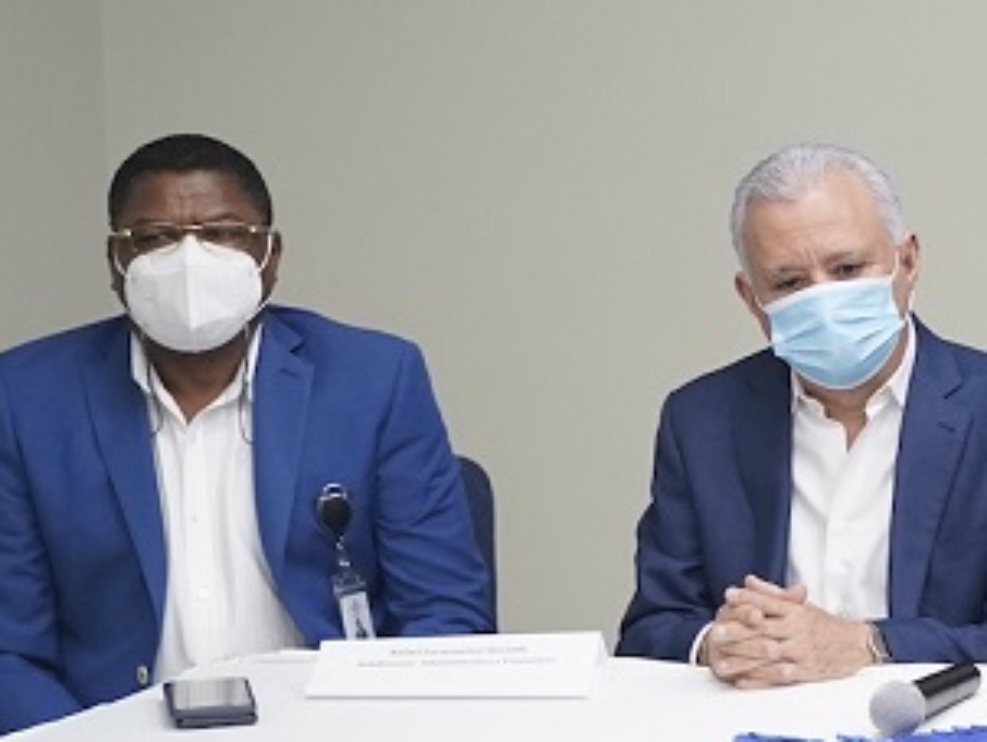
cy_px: 340
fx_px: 4138
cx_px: 1879
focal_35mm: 145
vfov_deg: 10.2
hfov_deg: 12.3
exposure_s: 1/500
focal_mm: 38
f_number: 3.2
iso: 2500
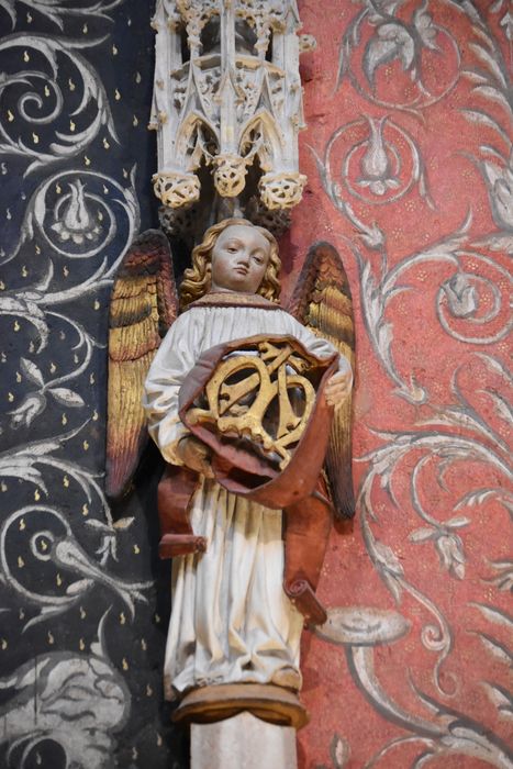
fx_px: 3044
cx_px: 256
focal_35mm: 142
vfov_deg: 14.4
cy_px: 384
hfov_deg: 9.6
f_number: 4.5
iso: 6400
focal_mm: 95
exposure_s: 1/125
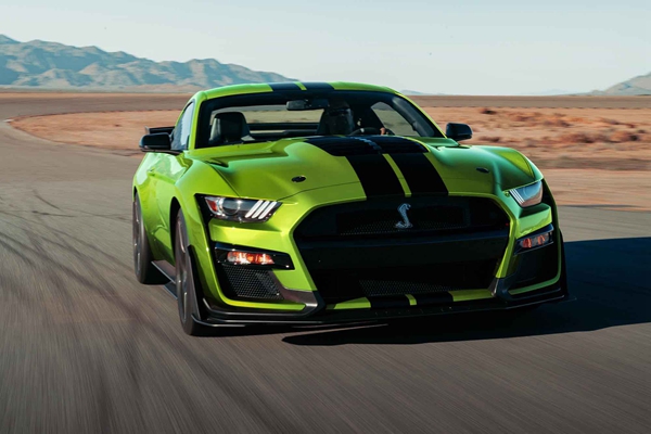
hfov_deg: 28.8
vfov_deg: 19.5
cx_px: 326
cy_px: 217
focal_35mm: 70
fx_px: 1266
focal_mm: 70
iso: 250
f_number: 22
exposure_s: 1/20
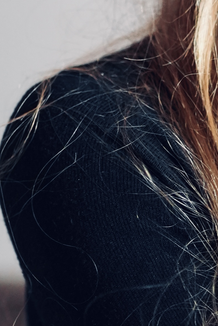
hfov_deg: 2.7
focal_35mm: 514
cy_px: 202
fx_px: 4667
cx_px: 319
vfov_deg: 4.0
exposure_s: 1/125
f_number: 1.8
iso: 1600
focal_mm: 85
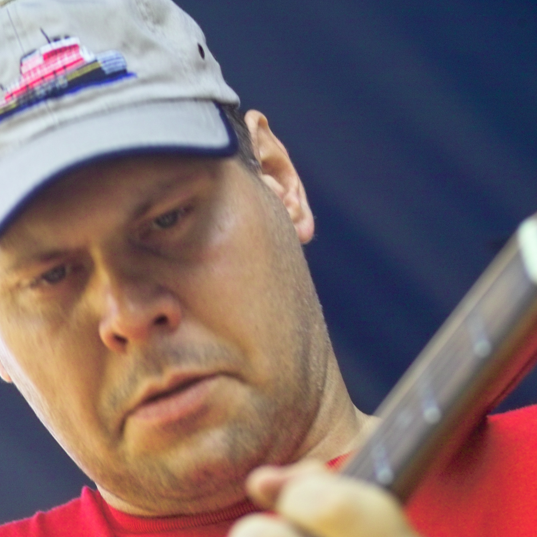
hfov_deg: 7.1
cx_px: 159
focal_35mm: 245
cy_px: 265
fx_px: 4300
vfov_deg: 7.1
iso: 200
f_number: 3.5
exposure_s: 1/125
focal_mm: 105
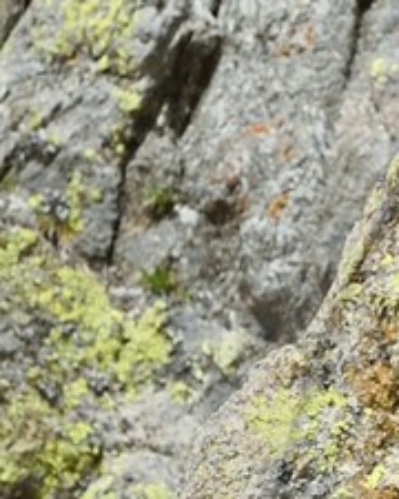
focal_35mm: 1134
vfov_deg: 1.7
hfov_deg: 1.4
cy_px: 650
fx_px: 16739
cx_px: 1077
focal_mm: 170
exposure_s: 1/800
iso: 400
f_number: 9
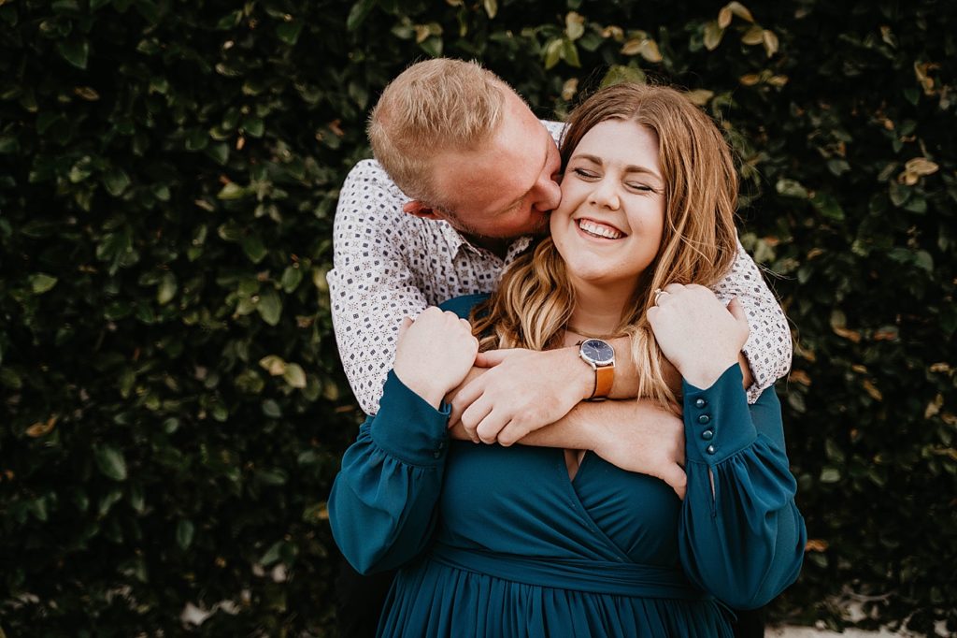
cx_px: 478
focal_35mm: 56
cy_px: 319
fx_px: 1488
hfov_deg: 35.7
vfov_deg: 24.2
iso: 400
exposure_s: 1/320
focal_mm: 56
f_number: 2.8
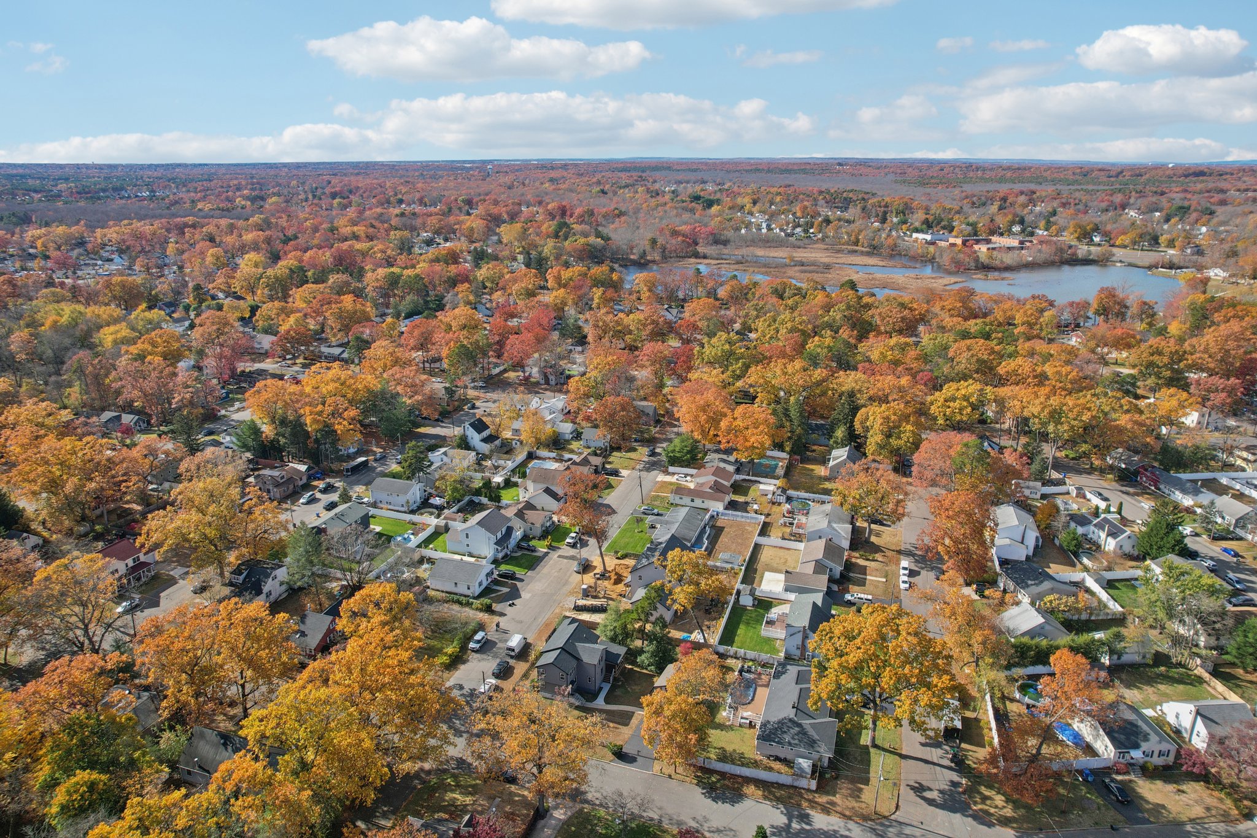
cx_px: 628
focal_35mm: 22
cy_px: 419
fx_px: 768
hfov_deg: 78.6
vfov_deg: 57.2
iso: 100
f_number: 2.8
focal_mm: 8.4
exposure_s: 1/1000
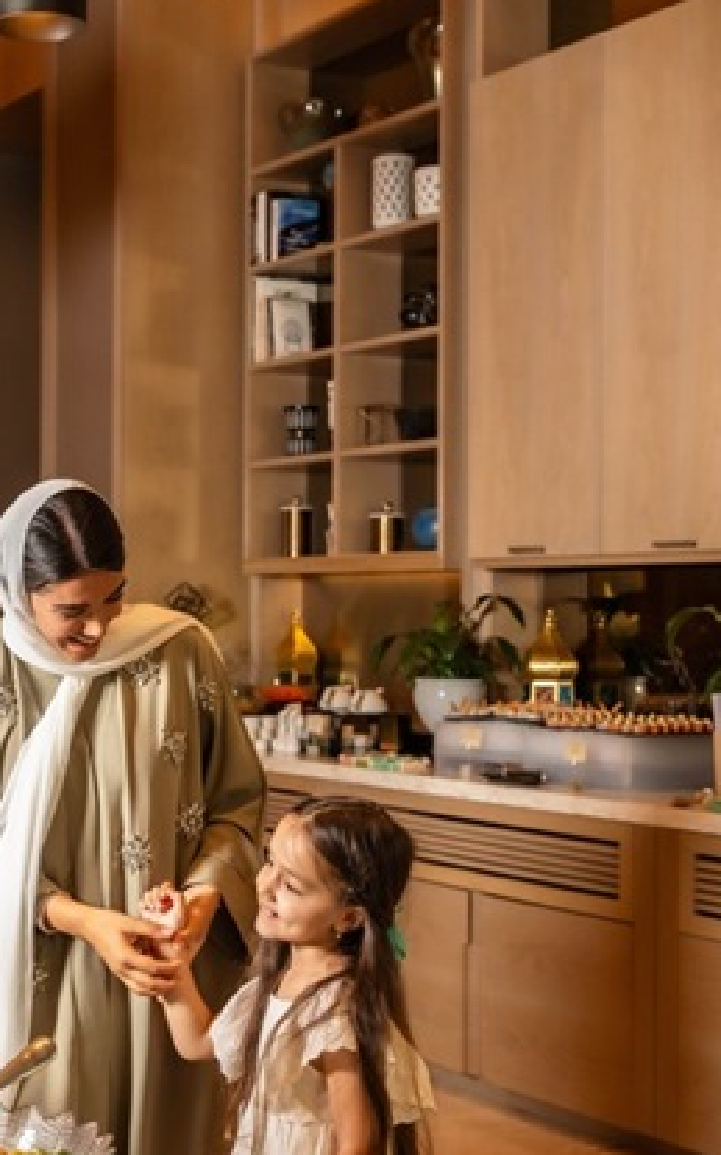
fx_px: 1925
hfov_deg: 20.6
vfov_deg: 33.4
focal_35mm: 61
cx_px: 19
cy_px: 610
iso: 1250
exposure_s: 1/200
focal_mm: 36.7
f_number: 4
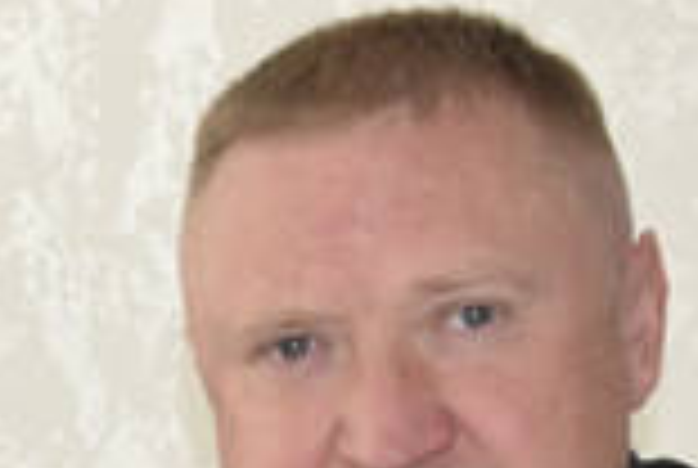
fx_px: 4468
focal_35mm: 230
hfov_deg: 8.8
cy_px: 934
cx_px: -113
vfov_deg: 5.9
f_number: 5.6
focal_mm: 28
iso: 560
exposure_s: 1/125
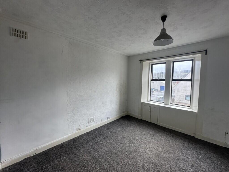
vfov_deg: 85.7
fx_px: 93
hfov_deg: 102.1
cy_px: 86
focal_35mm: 14
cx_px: 114
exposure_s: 1/99
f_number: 2.2
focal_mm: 2.22
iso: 100
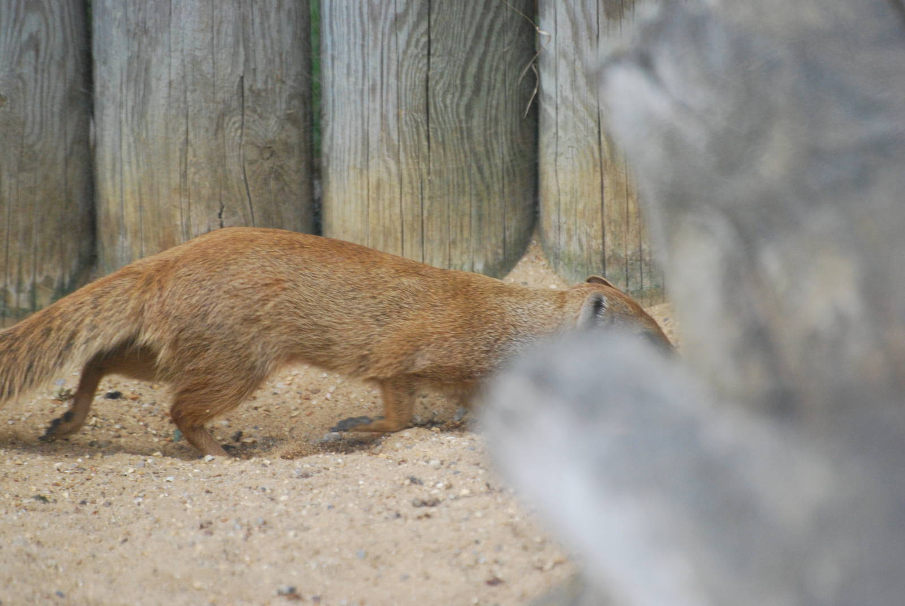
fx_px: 11326
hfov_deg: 4.6
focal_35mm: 450
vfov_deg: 3.1
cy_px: 303
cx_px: 452
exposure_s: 1/500
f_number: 5.6
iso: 800
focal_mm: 300
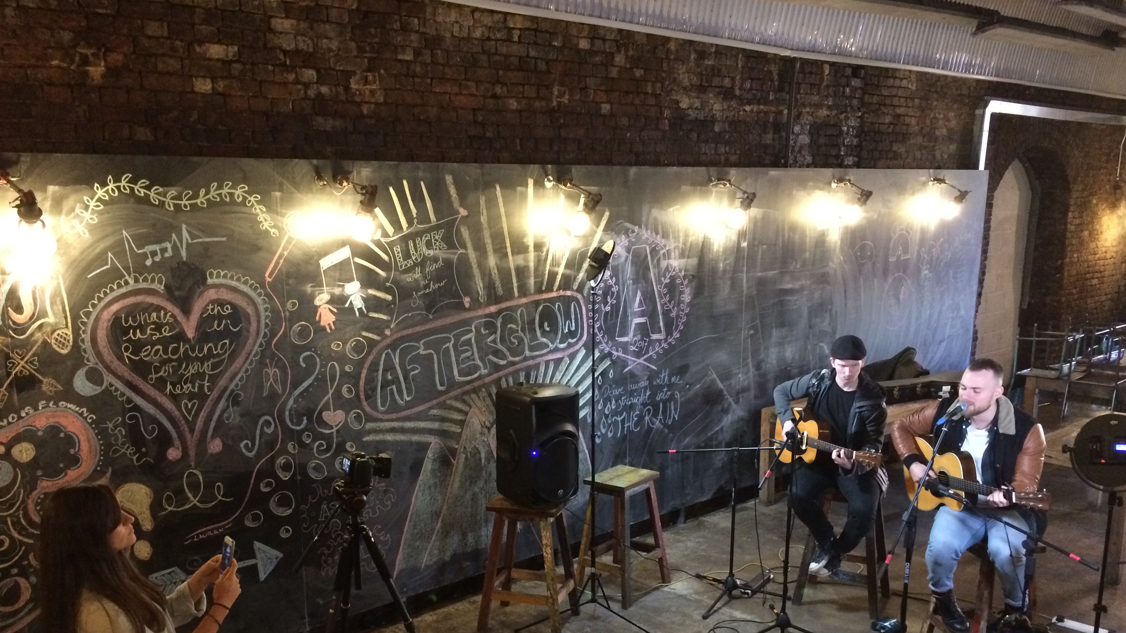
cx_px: 568
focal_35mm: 32
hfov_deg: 61.0
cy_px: 414
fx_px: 955
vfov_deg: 36.4
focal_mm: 4.15
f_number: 2.2
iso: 320
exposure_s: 1/17
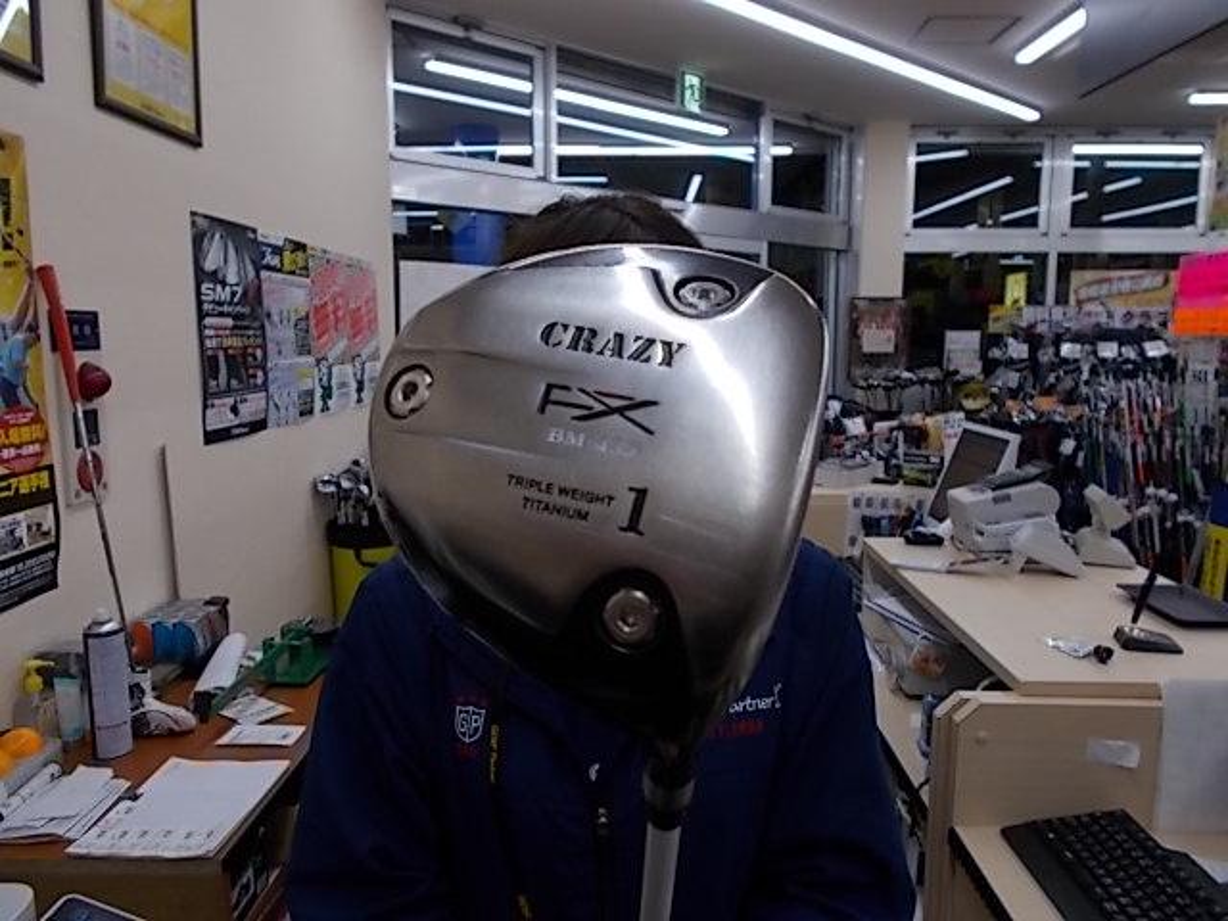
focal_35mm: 26
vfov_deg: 53.1
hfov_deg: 67.3
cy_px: 460
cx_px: 614
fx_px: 922
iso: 80
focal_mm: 4.6
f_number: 3.2
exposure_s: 1/60
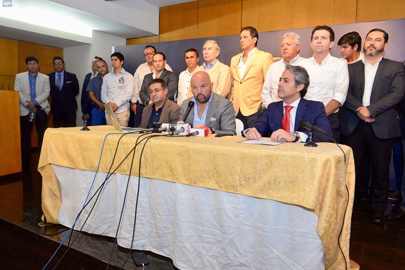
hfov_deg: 67.4
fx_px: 304
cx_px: 202
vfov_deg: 48.0
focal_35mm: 27
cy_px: 135
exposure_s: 1/60
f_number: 5
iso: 2500
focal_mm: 27
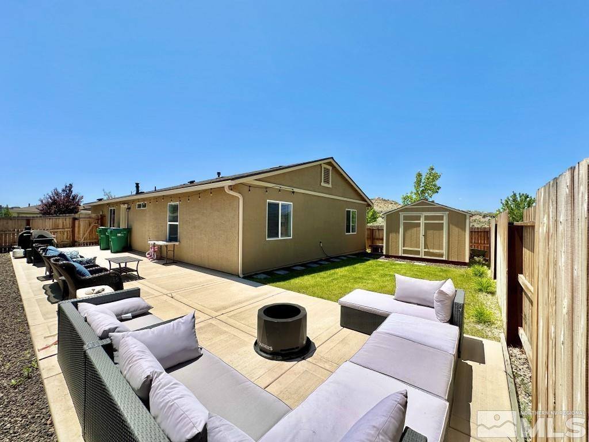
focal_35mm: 14
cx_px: 294
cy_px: 221
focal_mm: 2.22
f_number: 2.2
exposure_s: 1/5291
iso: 50
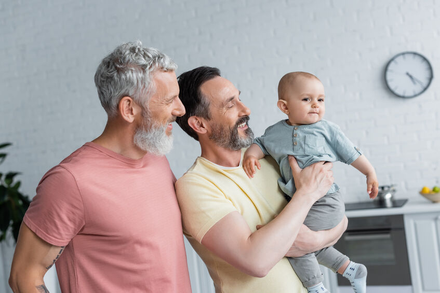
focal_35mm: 50
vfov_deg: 27.0
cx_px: 220
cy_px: 146
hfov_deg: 39.6
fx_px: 611
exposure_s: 1/160
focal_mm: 50
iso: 320
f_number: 3.5
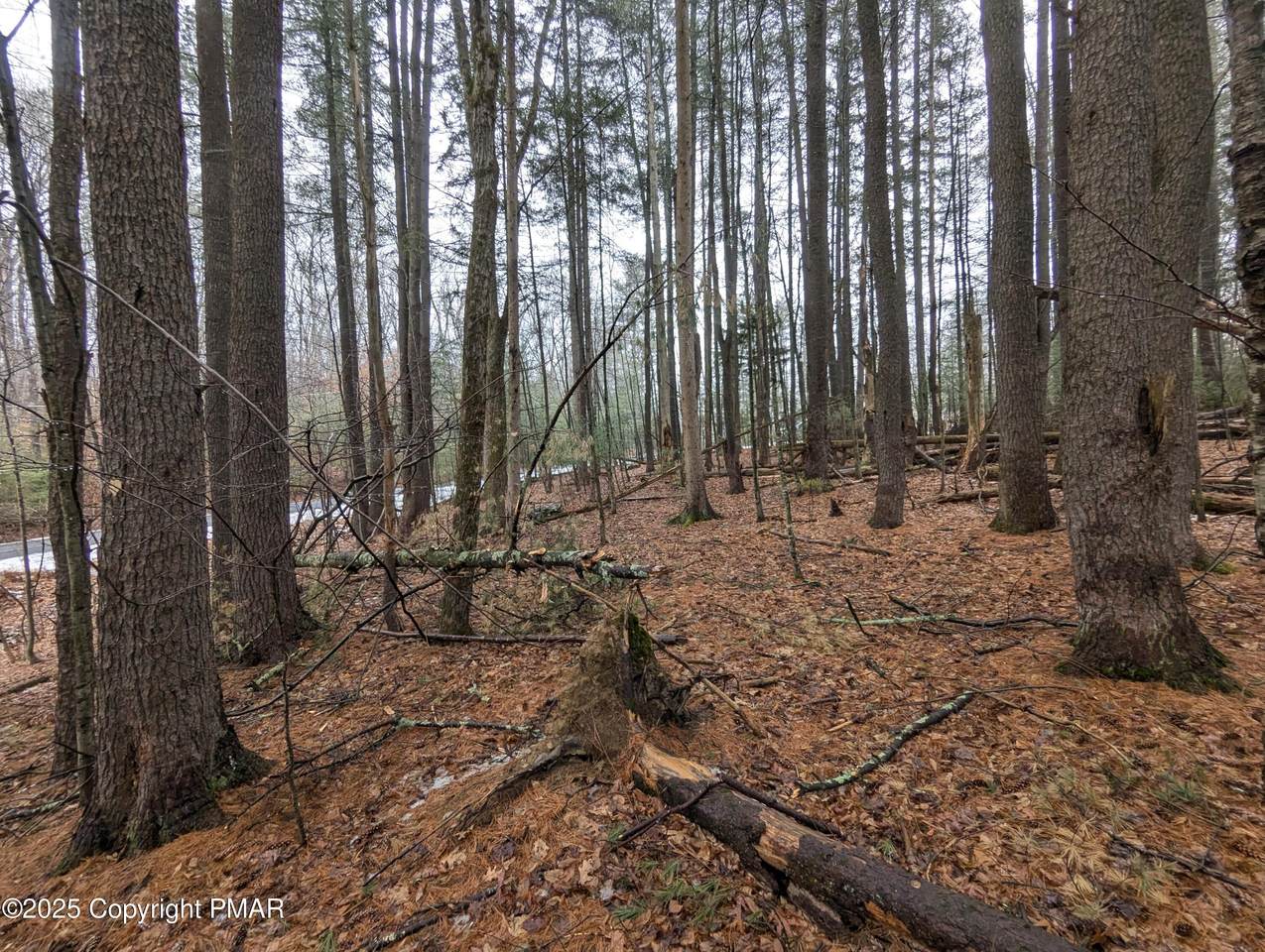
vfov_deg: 78.2
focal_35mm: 16
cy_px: 476
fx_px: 586
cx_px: 632
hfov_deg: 94.4
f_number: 2.2
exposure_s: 1/90.1
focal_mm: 2.35
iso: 91
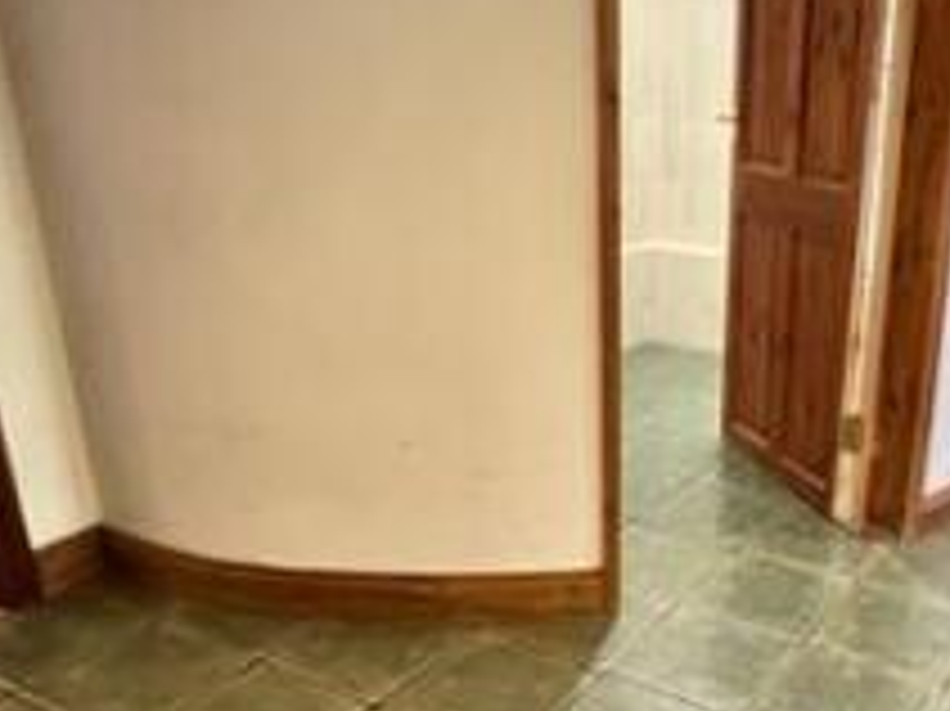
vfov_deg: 39.3
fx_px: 987
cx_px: 696
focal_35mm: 36
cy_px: 452
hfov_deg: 49.6
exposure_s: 1/50
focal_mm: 1.57
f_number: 1.8
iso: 500
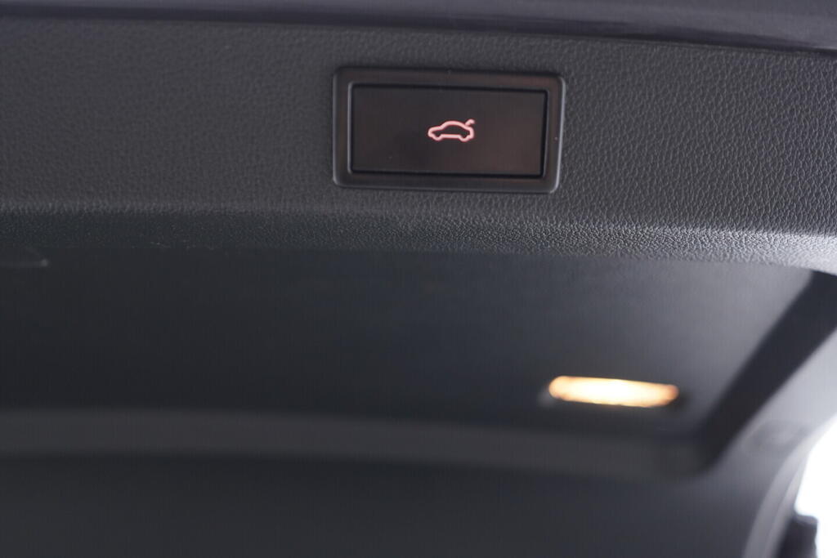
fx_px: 837
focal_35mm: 36
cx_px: 418
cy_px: 279
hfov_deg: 53.1
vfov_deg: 36.9
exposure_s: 1/40
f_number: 2.8
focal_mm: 24
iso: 400
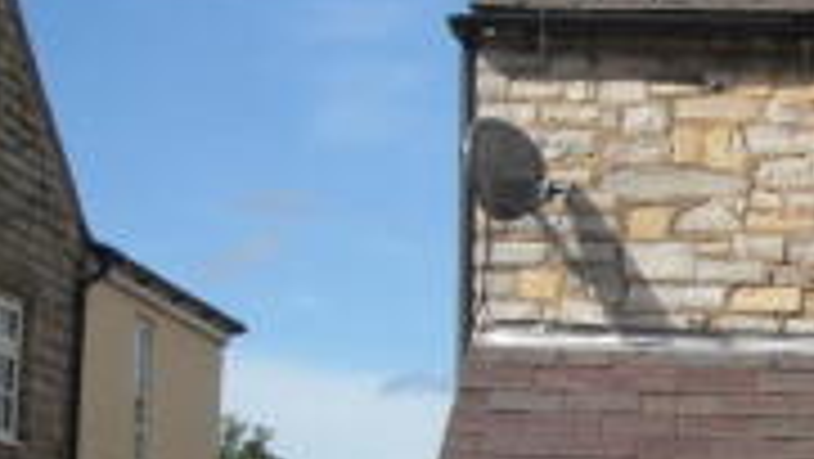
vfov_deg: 9.8
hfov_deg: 16.8
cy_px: 452
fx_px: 2656
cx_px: 942
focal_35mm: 123
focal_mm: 5.7
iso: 64
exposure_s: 1/323
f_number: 5.6
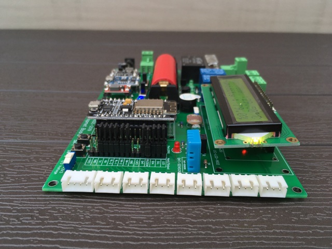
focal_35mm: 29
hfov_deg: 61.7
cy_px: 124
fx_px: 278
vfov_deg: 48.2
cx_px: 166
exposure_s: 1/342
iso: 25
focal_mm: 4.15
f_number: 2.2
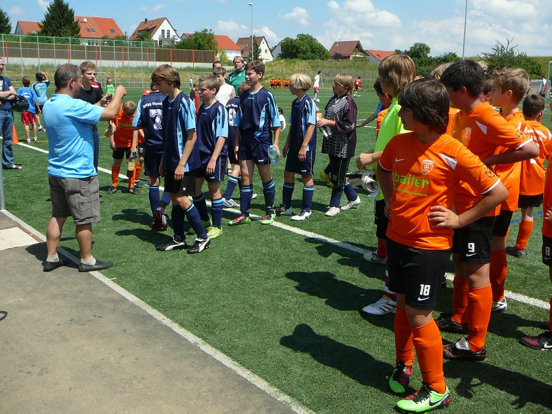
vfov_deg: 40.7
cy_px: 207
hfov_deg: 52.6
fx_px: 558
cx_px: 276
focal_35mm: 35
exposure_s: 1/500
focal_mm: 5.2
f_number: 5
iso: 80
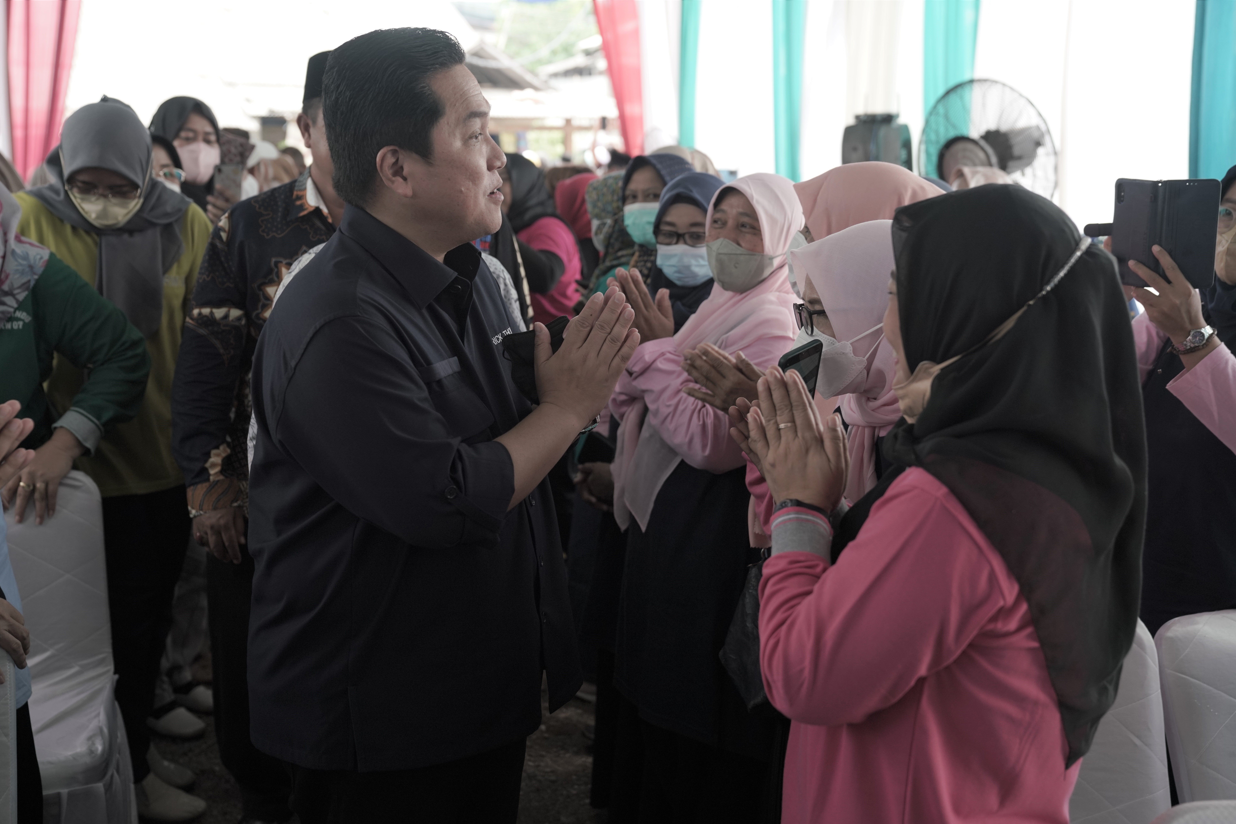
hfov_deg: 44.5
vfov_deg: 30.5
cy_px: 421
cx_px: 610
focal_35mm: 44
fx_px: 1511
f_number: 3.5
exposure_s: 1/200
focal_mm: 43
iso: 500
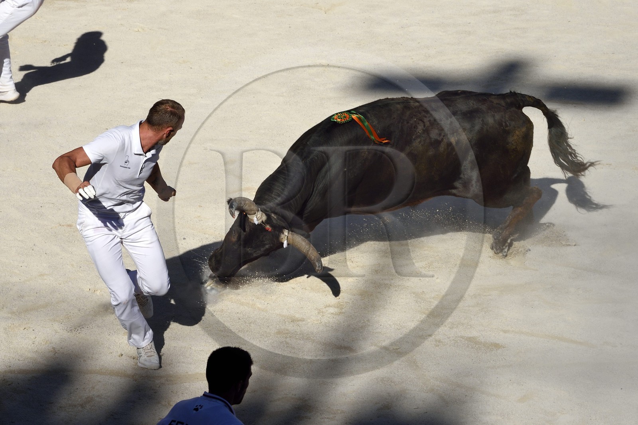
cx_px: 319
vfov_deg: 10.2
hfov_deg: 15.2
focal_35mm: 135
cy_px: 212
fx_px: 2392
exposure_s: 1/1250
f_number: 11
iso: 400
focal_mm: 135
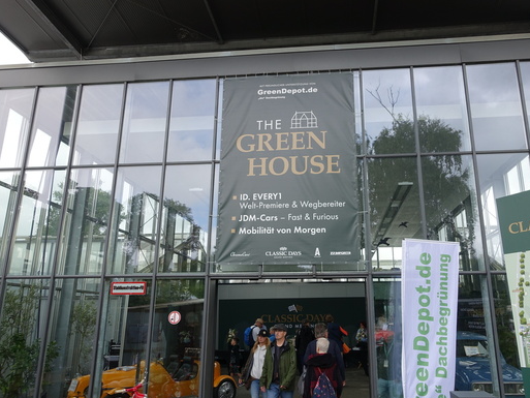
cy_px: 198
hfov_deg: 65.1
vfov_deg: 51.4
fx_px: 413
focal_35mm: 27
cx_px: 292
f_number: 5.6
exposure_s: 1/100
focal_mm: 8.8
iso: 125
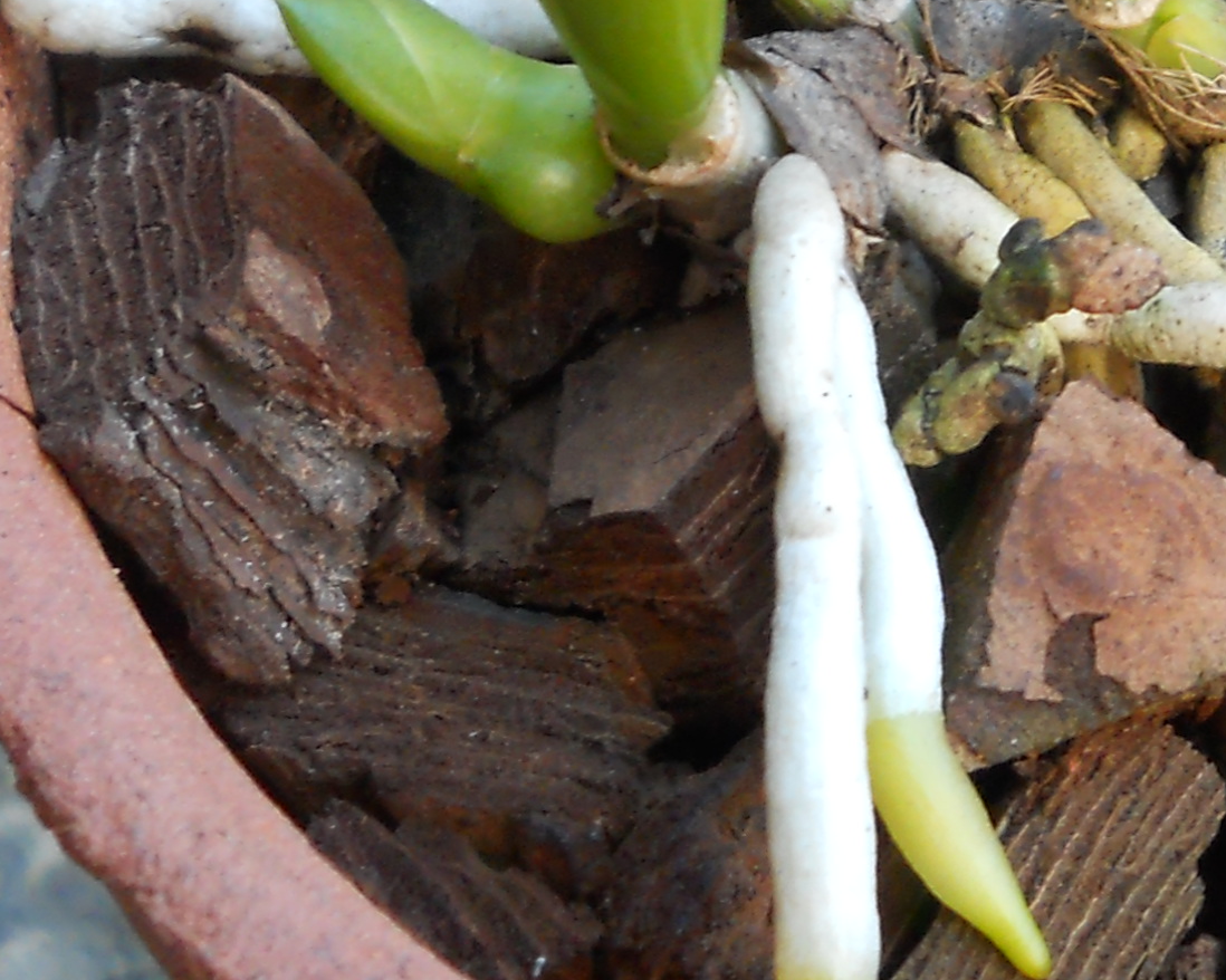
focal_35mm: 119
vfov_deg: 12.8
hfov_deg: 16.0
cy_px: -56
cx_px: 1009
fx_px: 4317
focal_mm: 6.72
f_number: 3.1
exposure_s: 1/30
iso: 200
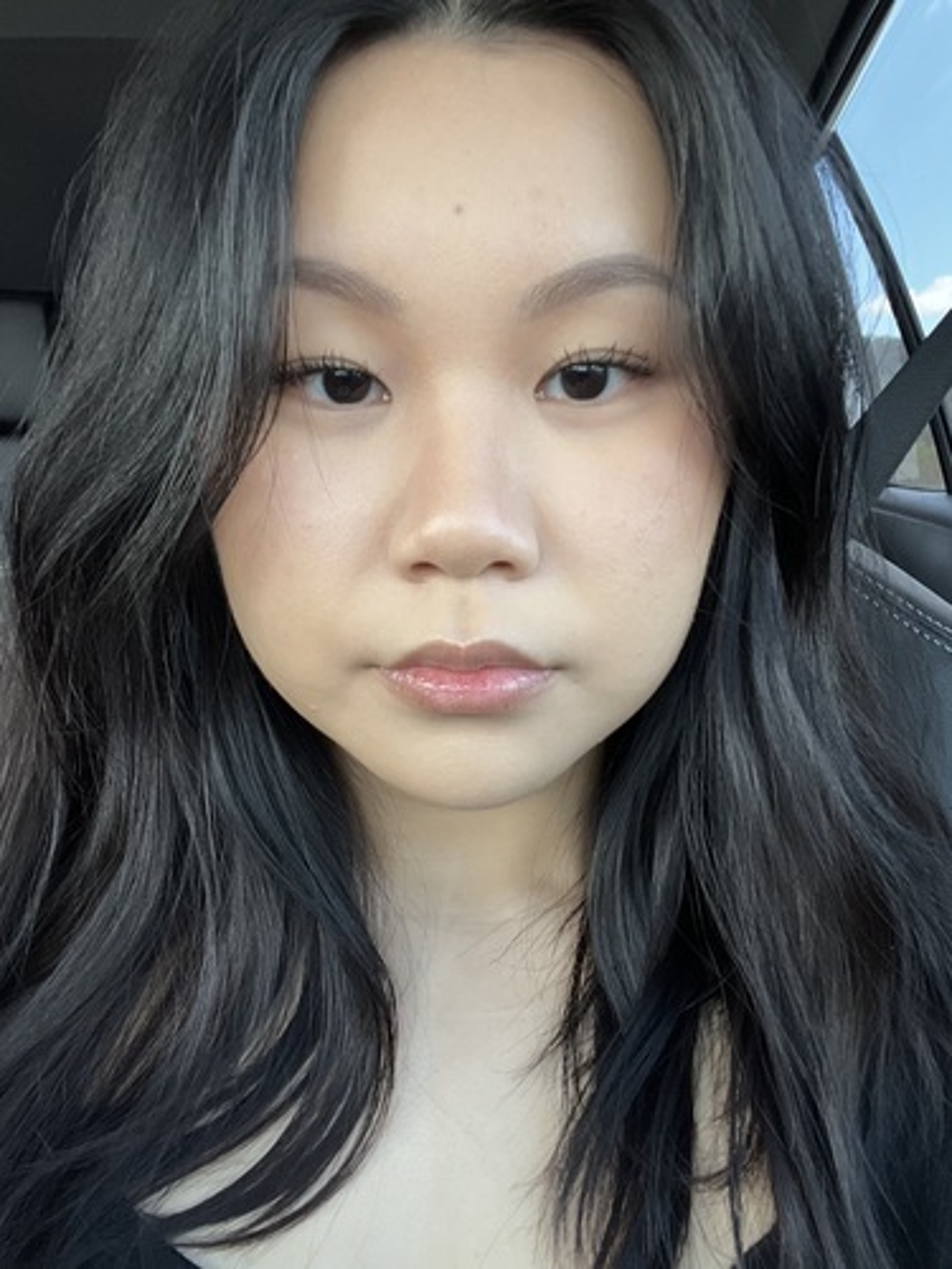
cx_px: 476
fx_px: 1100
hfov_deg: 46.8
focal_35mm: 30
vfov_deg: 60.0
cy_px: 634
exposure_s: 1/121
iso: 50
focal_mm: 2.71
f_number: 2.2
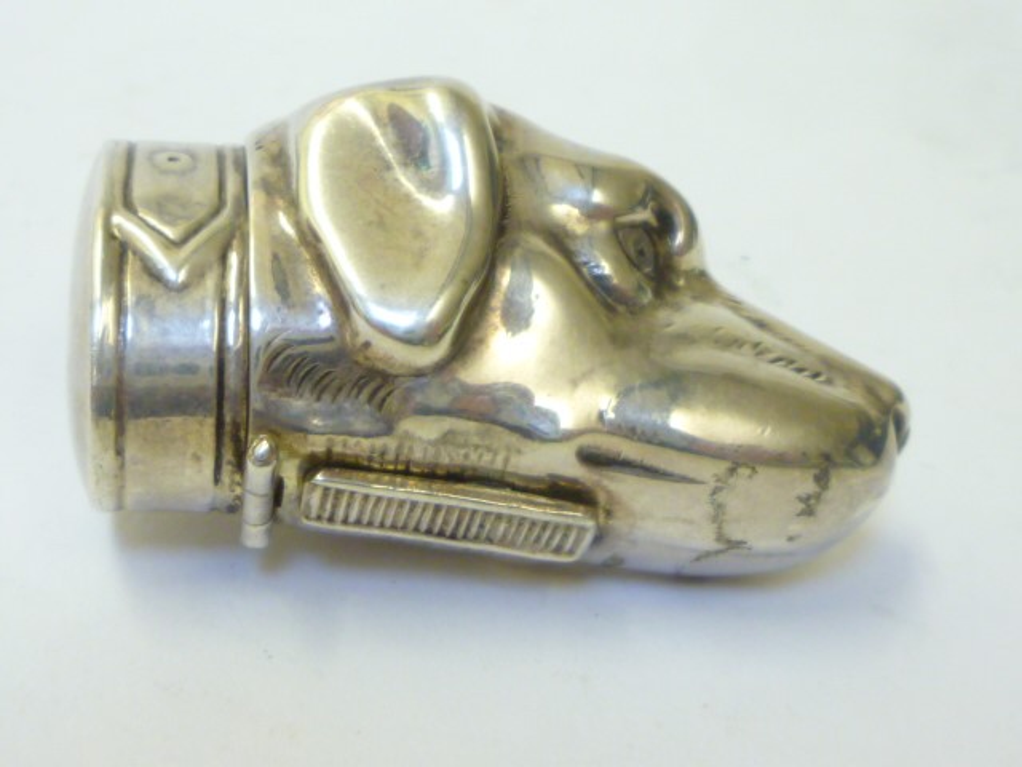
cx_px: 511
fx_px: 1742
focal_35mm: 59
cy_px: 384
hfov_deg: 32.7
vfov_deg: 24.8
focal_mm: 5.3
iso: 200
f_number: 3.3
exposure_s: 1/30
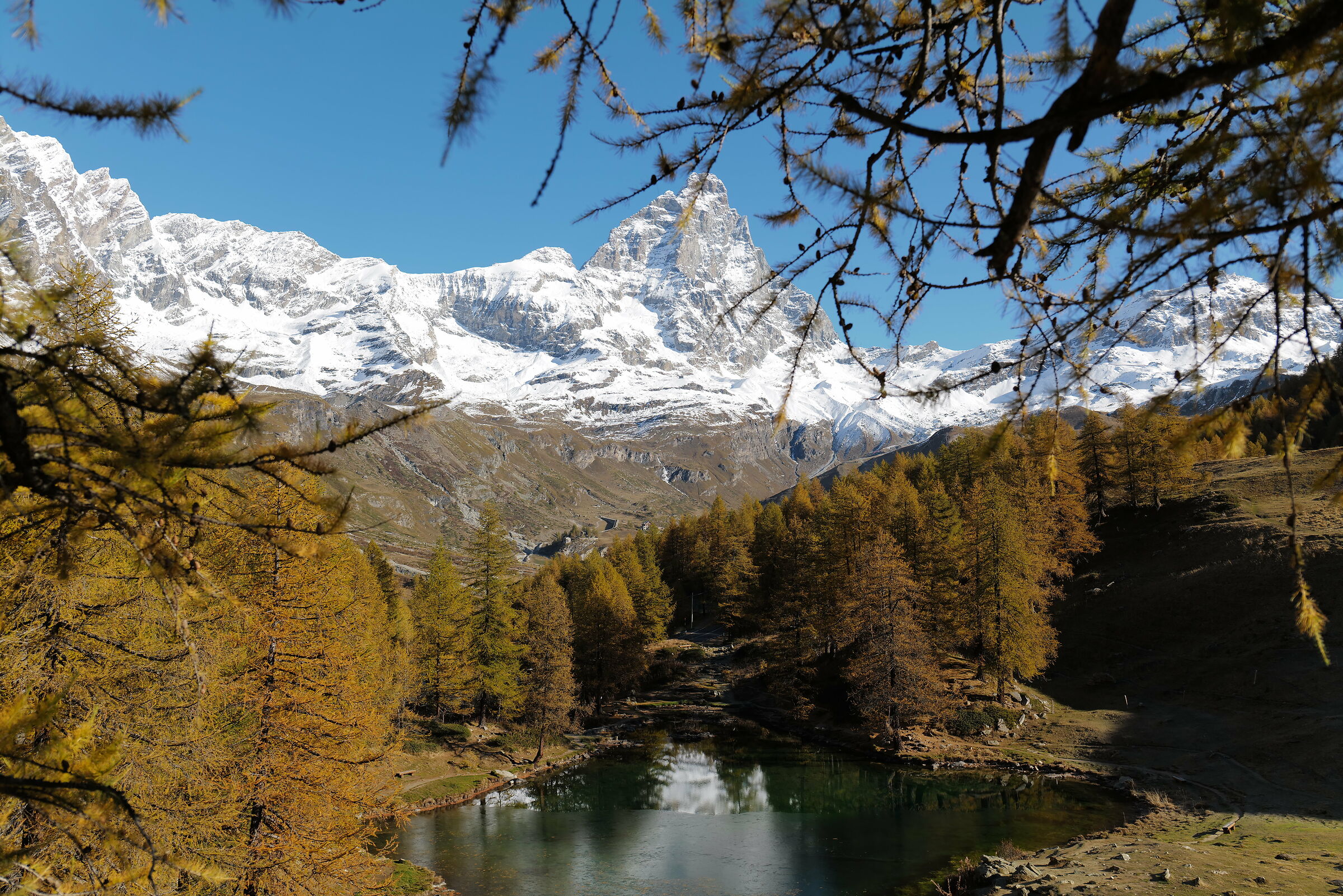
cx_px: 672
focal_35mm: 30
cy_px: 448
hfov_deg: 61.9
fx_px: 1120
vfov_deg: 43.6
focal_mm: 30
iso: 100
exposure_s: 1/640
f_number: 4.5
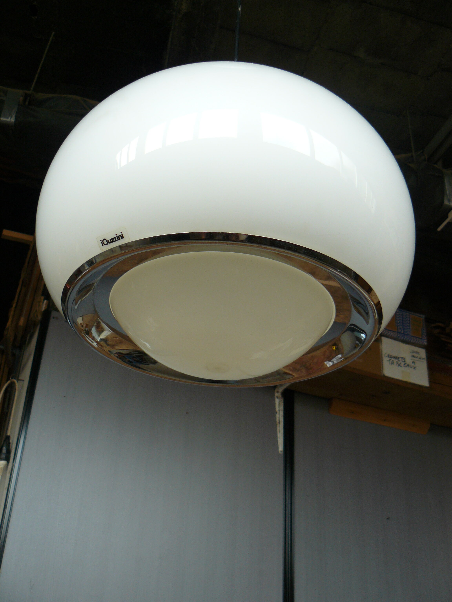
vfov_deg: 51.4
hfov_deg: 39.7
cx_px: 226
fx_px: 627
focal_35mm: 36
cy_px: 301
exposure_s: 1/80
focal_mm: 6
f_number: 2.8
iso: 100
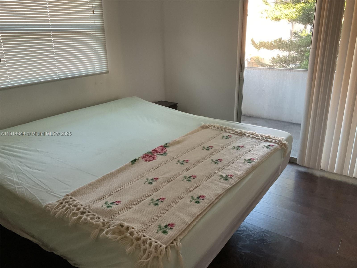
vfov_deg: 48.2
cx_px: 178
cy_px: 134
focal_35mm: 29
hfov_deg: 61.7
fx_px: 299
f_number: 1.8
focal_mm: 3
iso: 125
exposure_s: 1/60
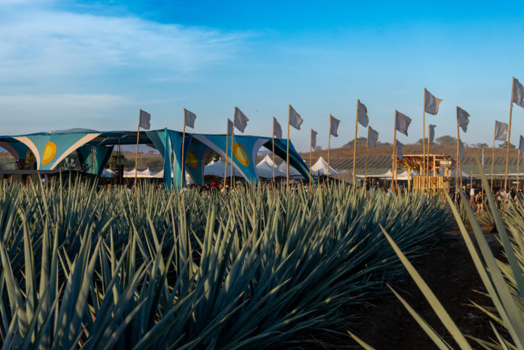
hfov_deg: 36.5
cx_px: 178
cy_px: 153
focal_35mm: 54
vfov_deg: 25.1
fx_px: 786
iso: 160
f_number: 5.6
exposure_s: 1/640
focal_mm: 39
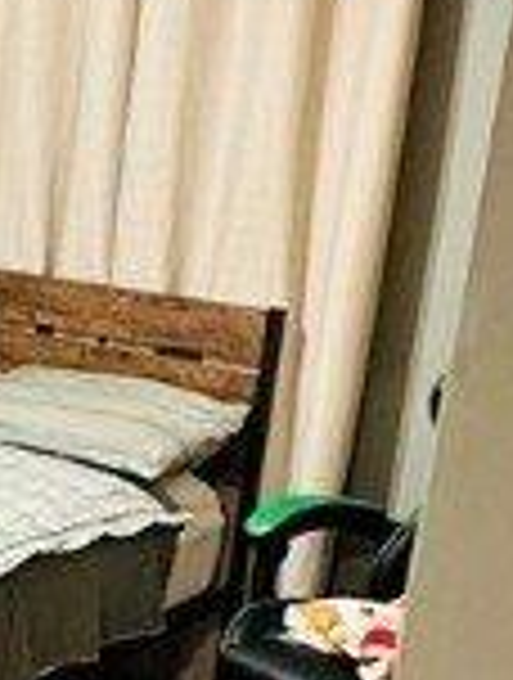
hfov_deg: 18.7
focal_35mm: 71
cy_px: 437
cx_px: -220
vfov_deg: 27.2
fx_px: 1397
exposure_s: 1/60
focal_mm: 2.22
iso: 800
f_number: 2.2
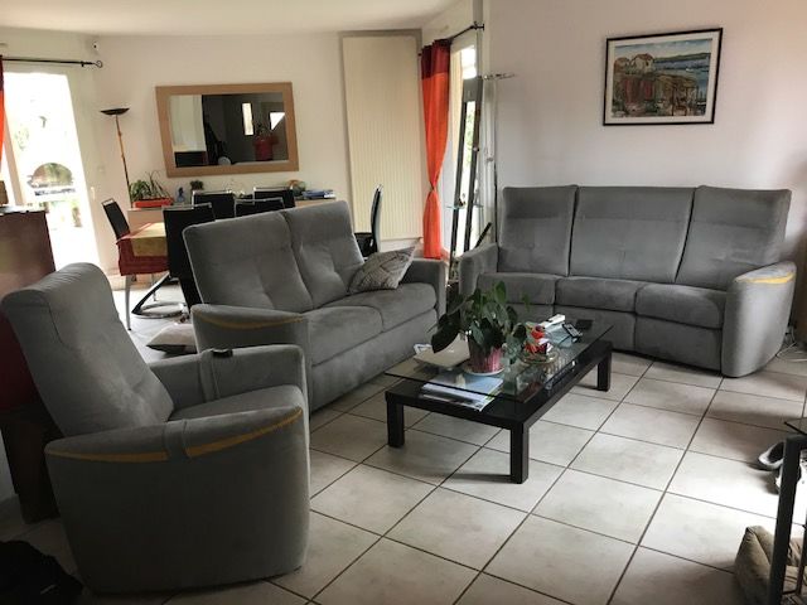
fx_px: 653
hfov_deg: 63.4
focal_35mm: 28
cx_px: 404
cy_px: 302
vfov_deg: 49.7
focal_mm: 3.99
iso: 50
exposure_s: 1/17
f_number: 1.8
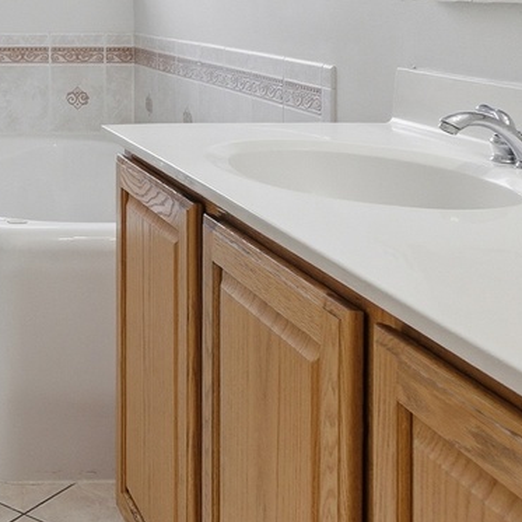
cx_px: -144
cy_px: 6
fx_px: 1007
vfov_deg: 27.5
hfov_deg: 25.3
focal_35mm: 59
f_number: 8
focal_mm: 16
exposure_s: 1/40
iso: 640
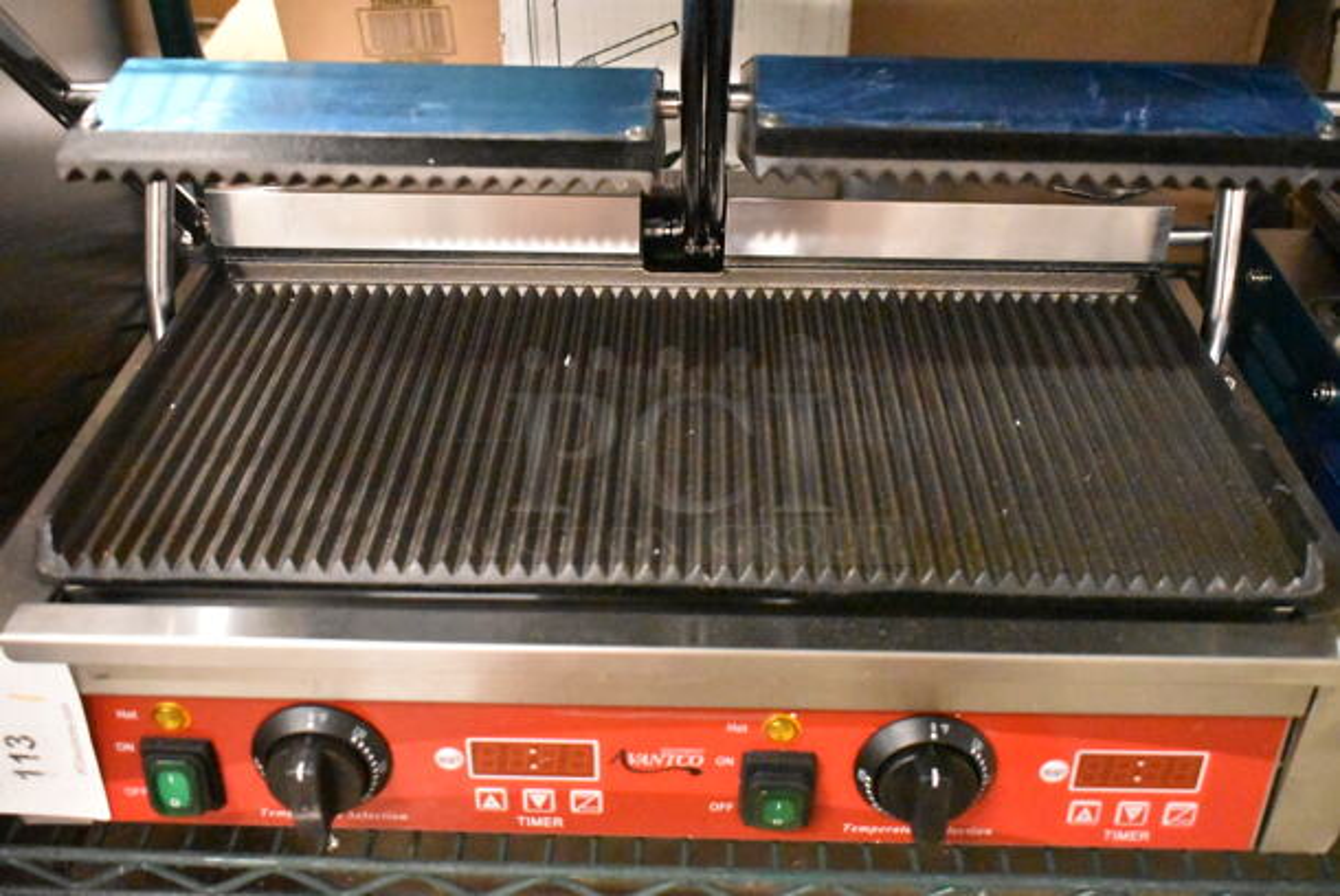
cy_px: 448
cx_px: 670
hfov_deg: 53.1
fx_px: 1341
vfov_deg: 37.0
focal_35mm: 36
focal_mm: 24
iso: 20000
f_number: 3.8
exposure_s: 1/125
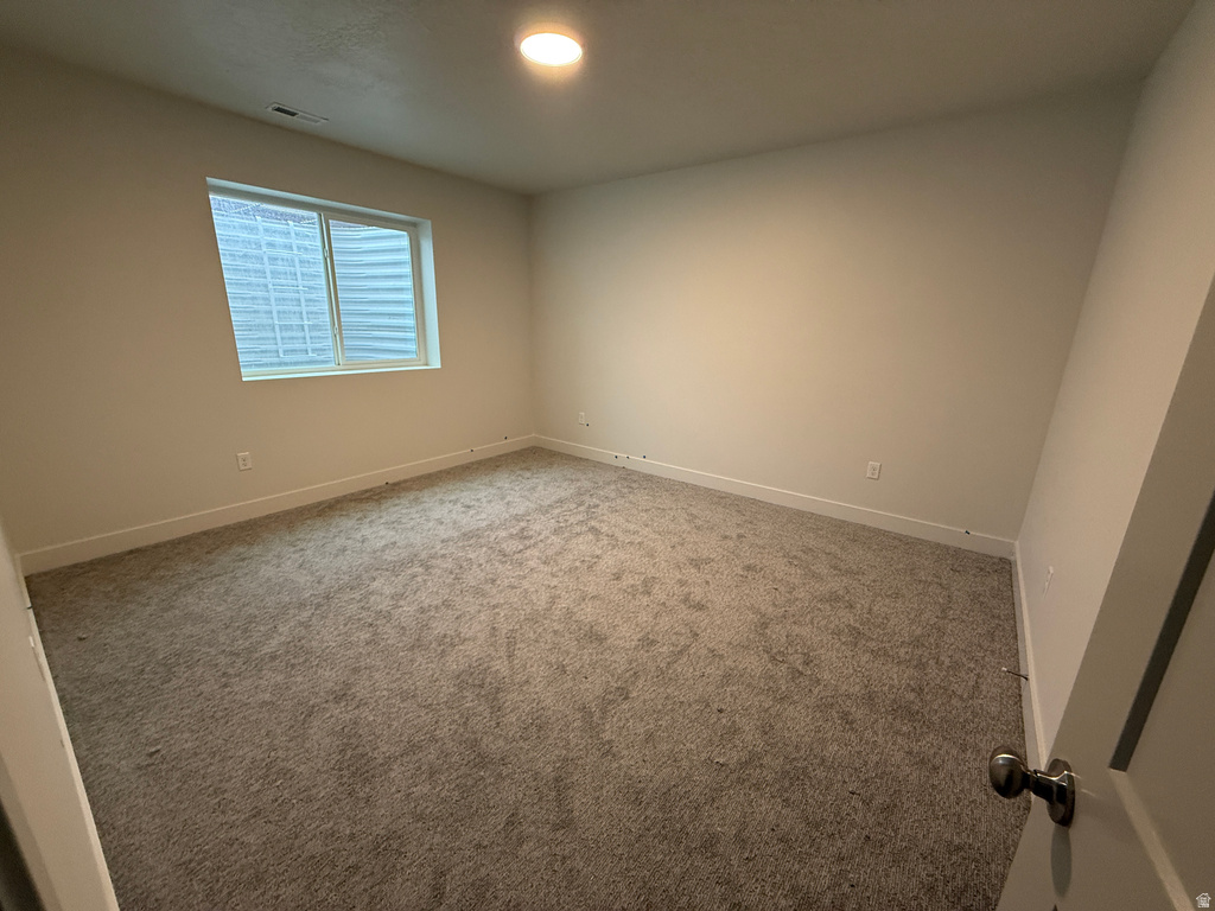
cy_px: 456
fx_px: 491
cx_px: 608
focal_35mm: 14
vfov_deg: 85.7
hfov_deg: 102.1
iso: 250
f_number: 2.2
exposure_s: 1/120
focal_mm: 2.22
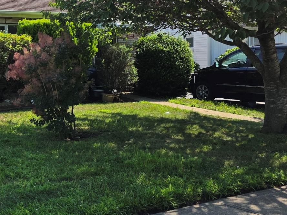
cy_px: 74
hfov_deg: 33.1
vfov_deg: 27.4
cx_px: 0
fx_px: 439
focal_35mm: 53
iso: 80
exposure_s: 1/4333
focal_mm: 6.3
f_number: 1.7
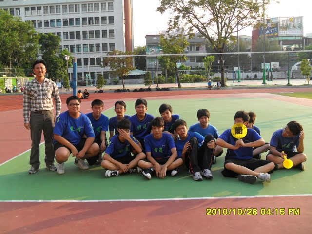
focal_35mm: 35
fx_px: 315
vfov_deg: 40.7
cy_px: 117
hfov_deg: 52.6
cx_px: 156
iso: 100
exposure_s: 1/350
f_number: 2.8
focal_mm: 6.2
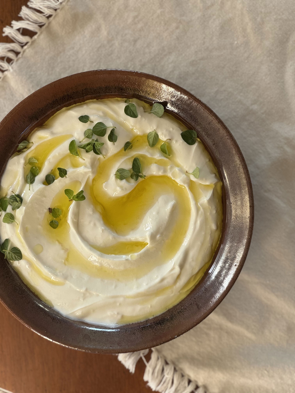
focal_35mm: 77
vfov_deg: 25.3
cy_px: 196
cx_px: 148
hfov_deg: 19.1
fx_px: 875
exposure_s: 1/99
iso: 125
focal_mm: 9
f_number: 2.8
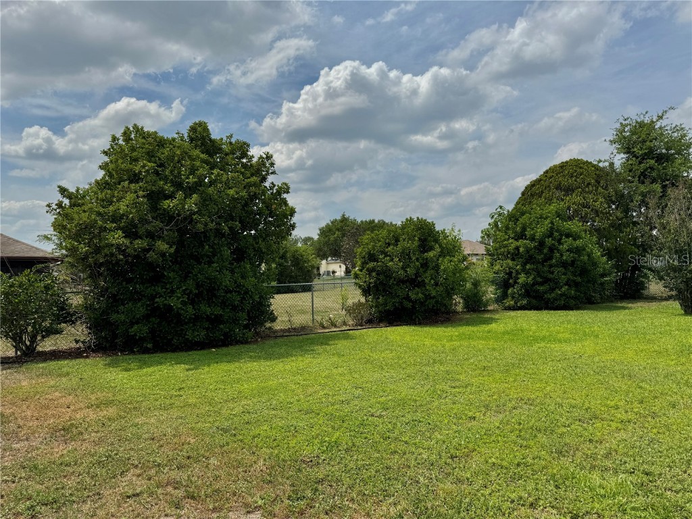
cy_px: 260
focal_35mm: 24
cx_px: 346
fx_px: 480
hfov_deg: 71.6
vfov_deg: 56.8
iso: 80
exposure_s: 1/7092
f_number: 1.78
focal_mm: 6.76
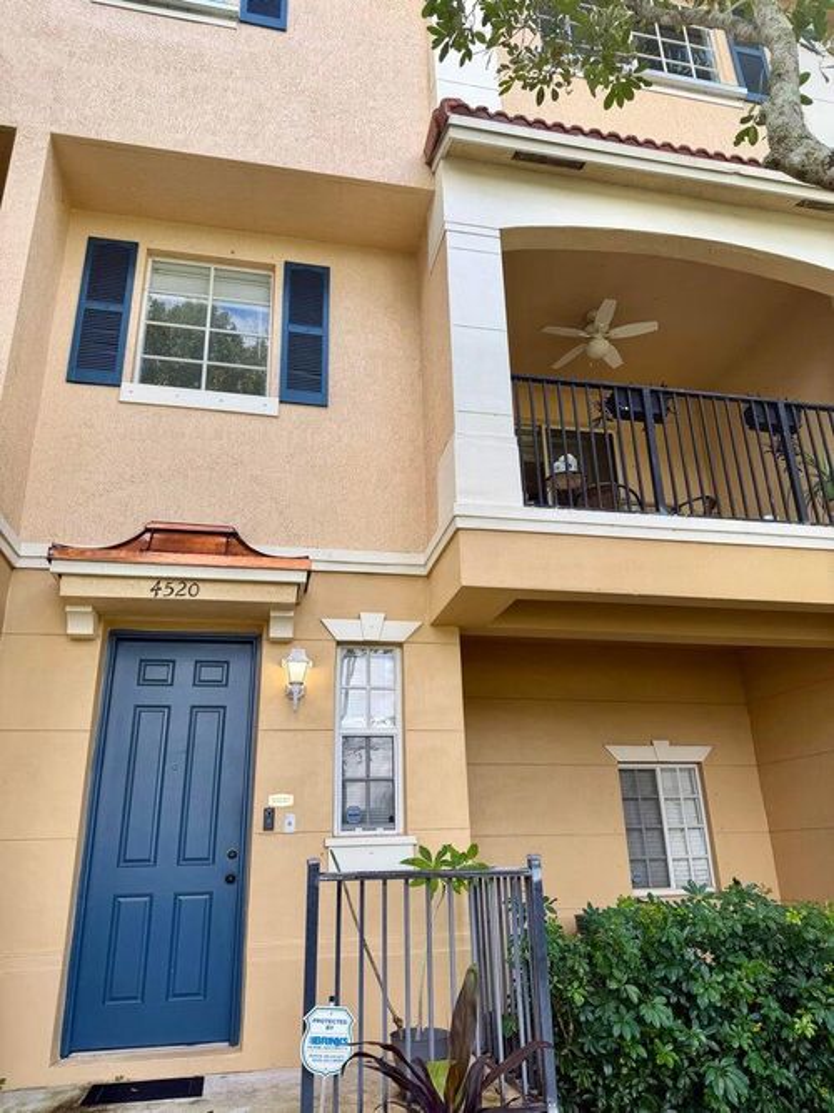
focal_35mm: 24
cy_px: 556
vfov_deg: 71.6
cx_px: 417
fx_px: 771
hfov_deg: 56.8
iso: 80
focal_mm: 6.76
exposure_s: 1/649
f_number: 1.78
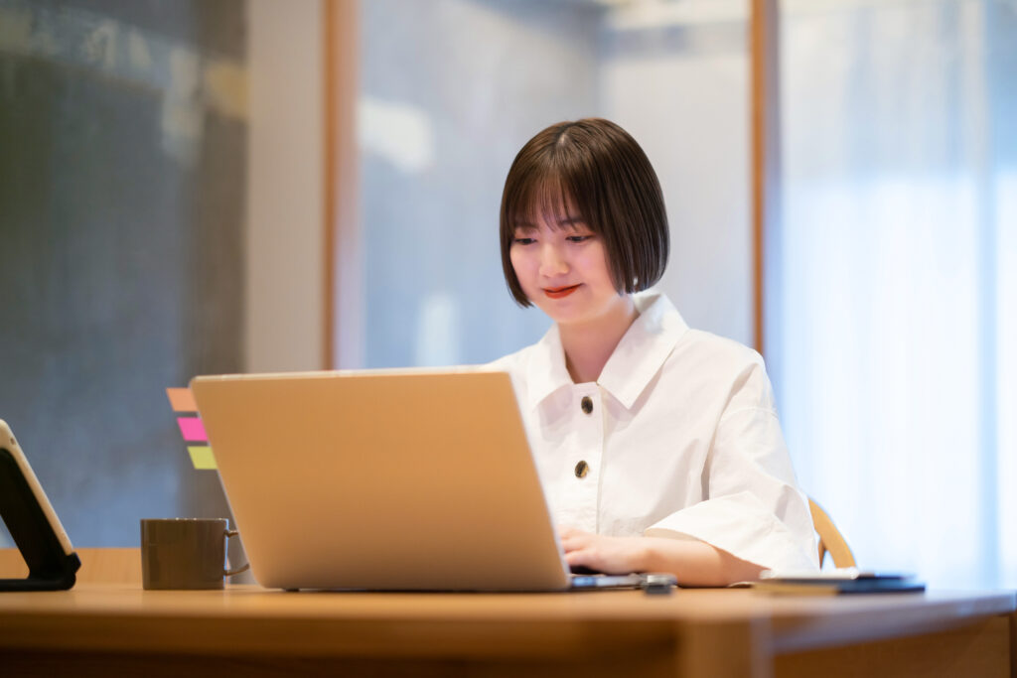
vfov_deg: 16.1
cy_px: 339
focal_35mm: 85
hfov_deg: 23.9
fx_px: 2401
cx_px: 508
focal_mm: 85
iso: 400
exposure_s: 1/125
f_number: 1.4
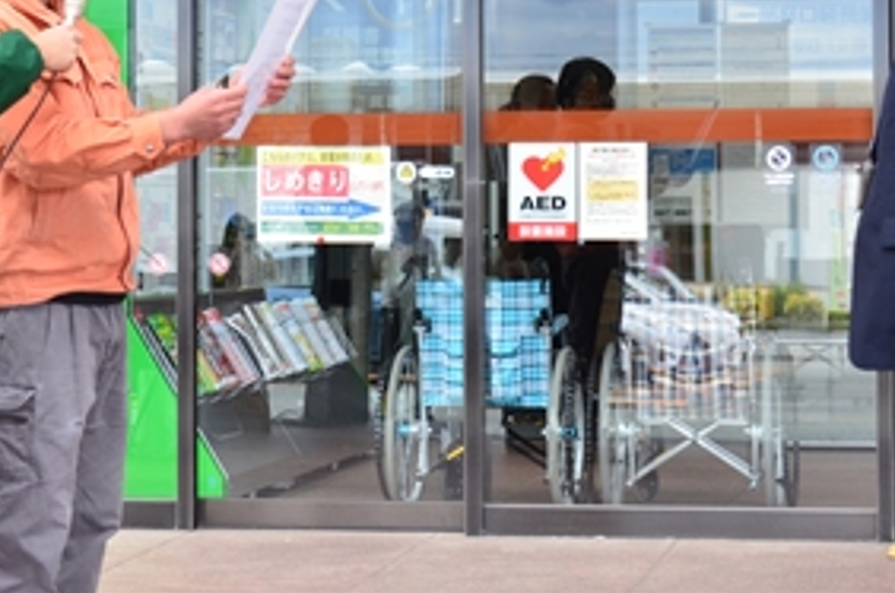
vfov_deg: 11.6
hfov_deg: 17.5
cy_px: 75
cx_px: 387
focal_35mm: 117
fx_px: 2904
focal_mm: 44
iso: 1100
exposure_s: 1/250
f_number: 5.6
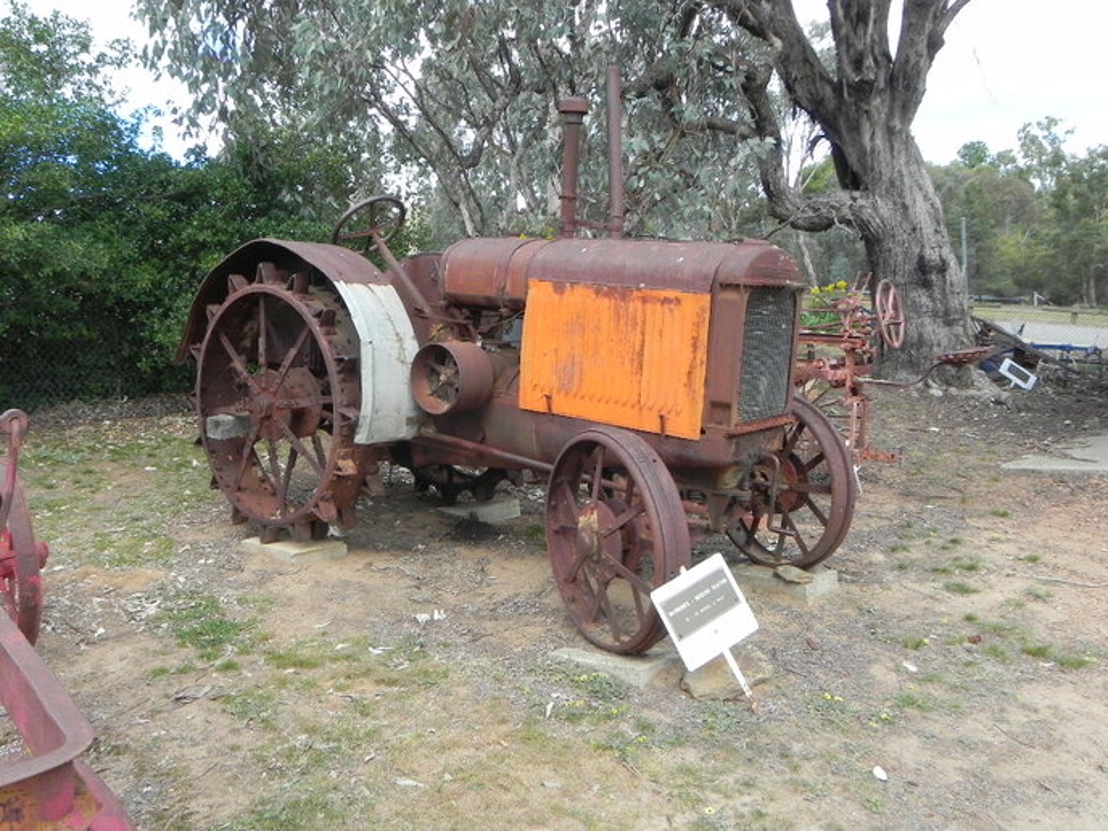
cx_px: 554
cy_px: 416
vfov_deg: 48.2
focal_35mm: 29
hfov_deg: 61.7
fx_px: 928
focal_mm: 5.2
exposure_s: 1/60
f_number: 8
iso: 160
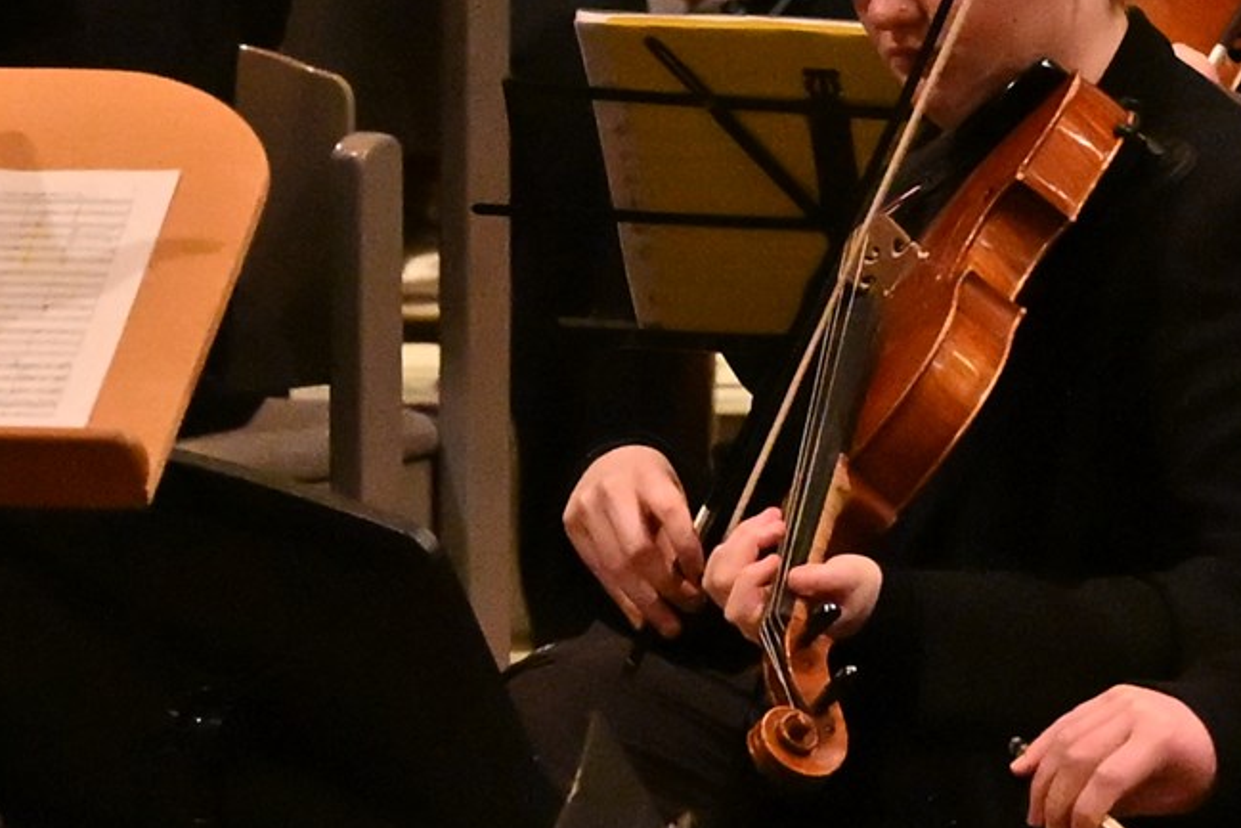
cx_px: 1121
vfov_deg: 1.6
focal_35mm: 838
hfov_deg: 2.5
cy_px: -265
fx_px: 28892
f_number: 5
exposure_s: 1/250
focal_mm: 150
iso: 8000
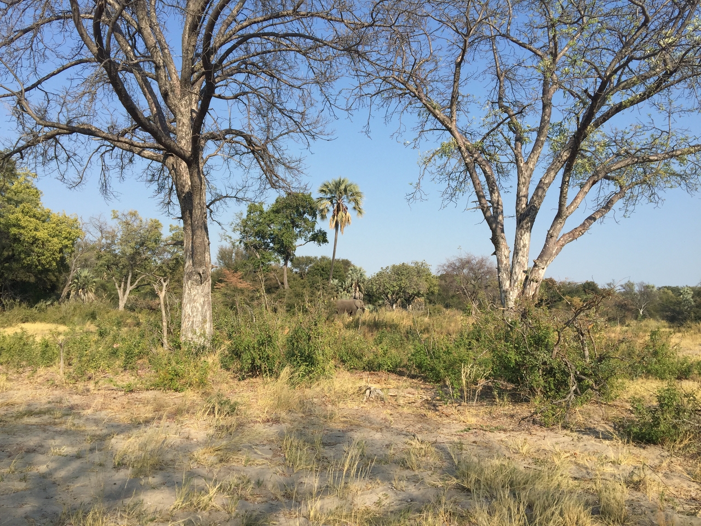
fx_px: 587
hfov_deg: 61.7
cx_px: 350
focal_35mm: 29
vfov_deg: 48.2
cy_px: 263
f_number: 2.2
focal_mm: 4.15
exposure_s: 1/1522
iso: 32
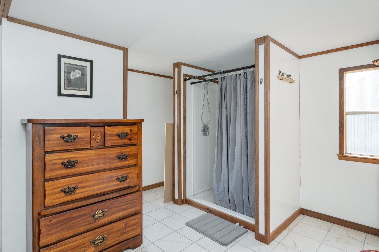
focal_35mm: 19
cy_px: 126
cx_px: 190
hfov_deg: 87.0
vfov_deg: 64.5
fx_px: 200
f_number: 9
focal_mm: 19
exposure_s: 1/60
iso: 640
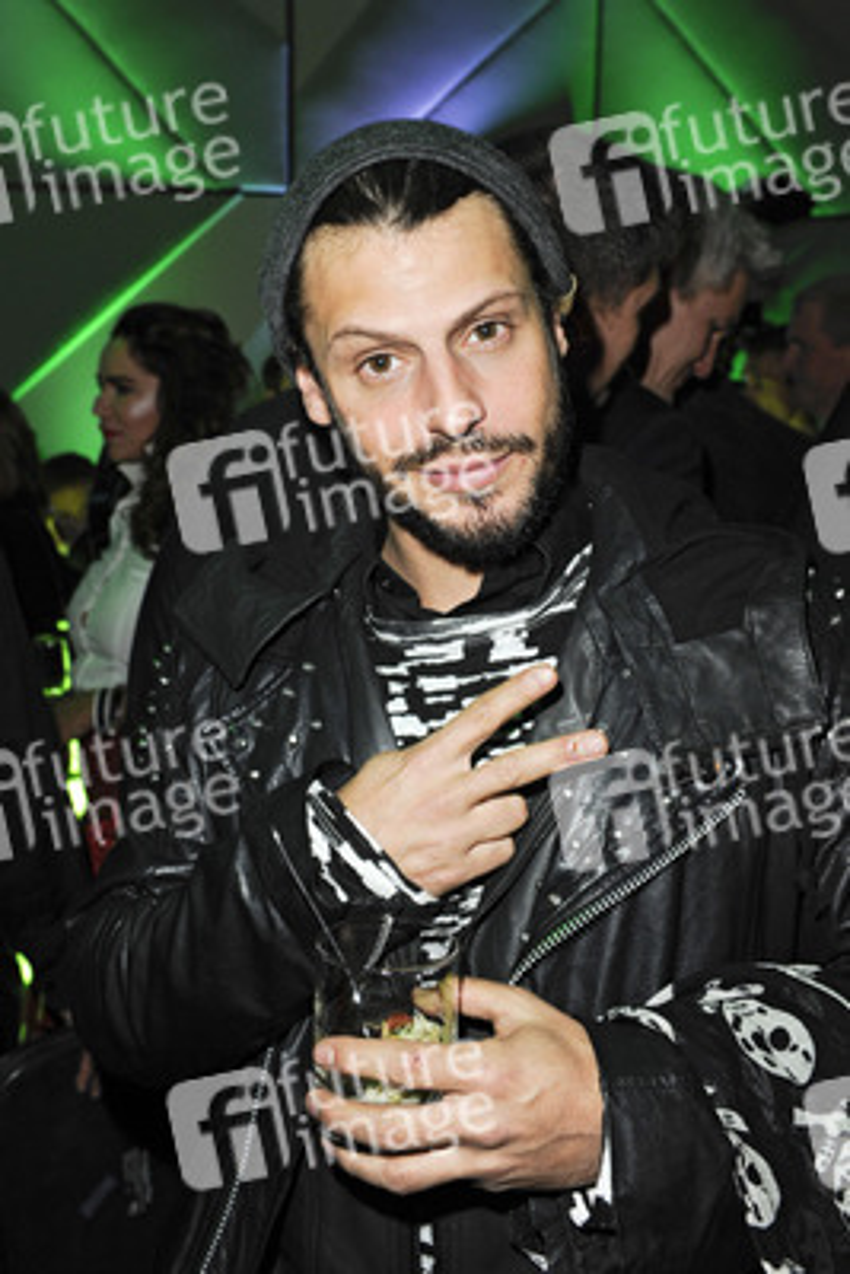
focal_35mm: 31
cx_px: 425
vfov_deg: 60.3
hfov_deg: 42.4
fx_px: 1097
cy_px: 637
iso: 1000
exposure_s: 1/30
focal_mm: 31
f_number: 5.6
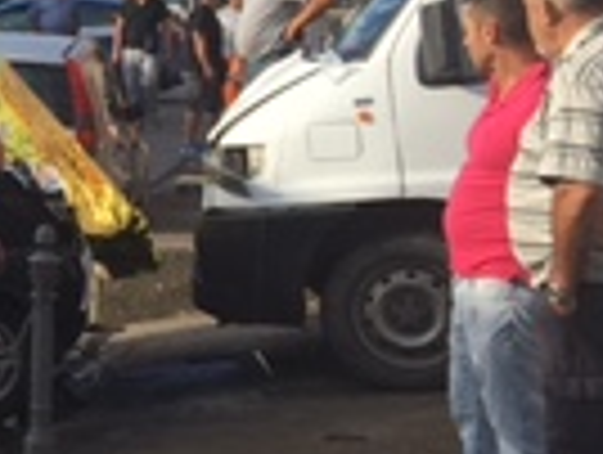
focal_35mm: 138
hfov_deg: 12.6
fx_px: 2408
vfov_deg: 10.8
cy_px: 135
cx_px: -580
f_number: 2.2
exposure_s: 1/1115
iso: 25
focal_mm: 4.15
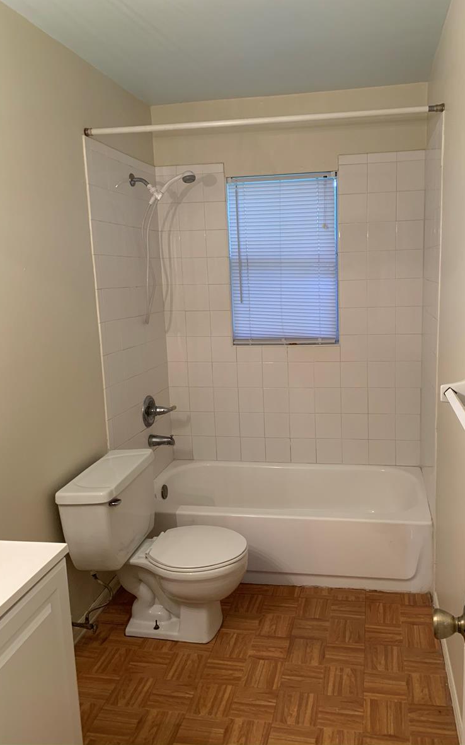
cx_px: 265
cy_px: 367
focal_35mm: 28
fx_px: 568
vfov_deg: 66.5
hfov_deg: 44.4
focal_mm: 4.25
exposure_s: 1/60
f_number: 1.8
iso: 160
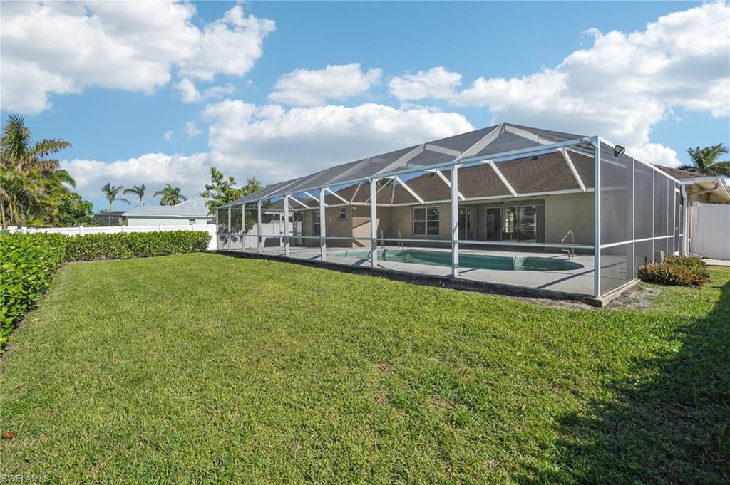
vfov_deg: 73.7
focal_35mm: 16
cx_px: 365
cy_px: 242
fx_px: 324
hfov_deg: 96.8
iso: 400
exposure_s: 1/1000
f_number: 8
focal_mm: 16
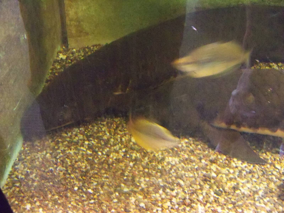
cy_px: 106
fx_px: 287
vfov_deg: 40.7
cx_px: 142
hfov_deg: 52.6
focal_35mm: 35
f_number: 3.5
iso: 1600
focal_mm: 6.2
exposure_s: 1/4
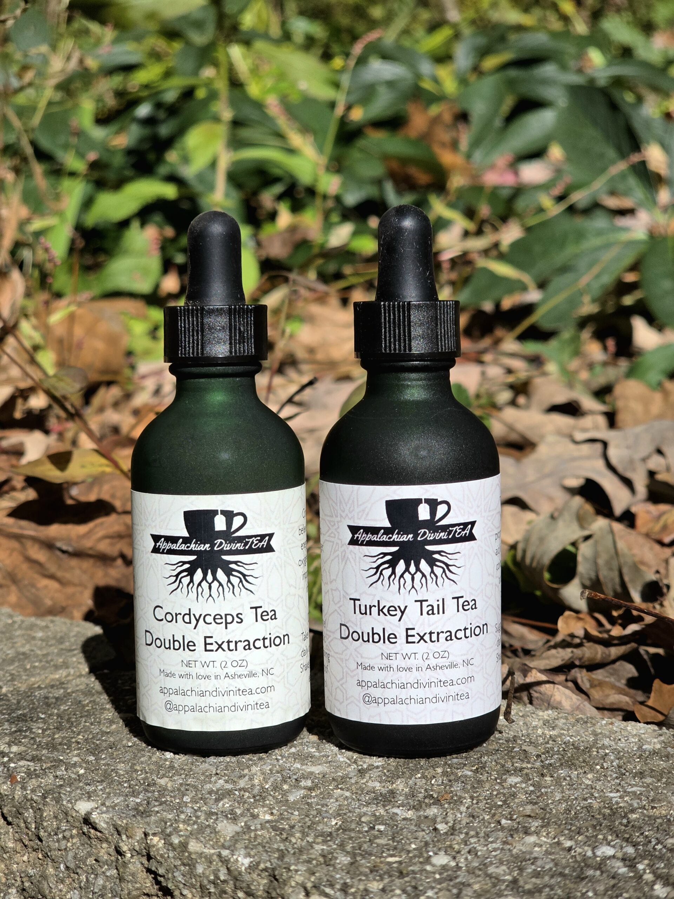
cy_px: 450
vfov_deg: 28.2
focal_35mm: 69
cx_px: 337
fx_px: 1791
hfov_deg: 21.3
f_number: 2.4
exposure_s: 1/2000
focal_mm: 7.9
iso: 50
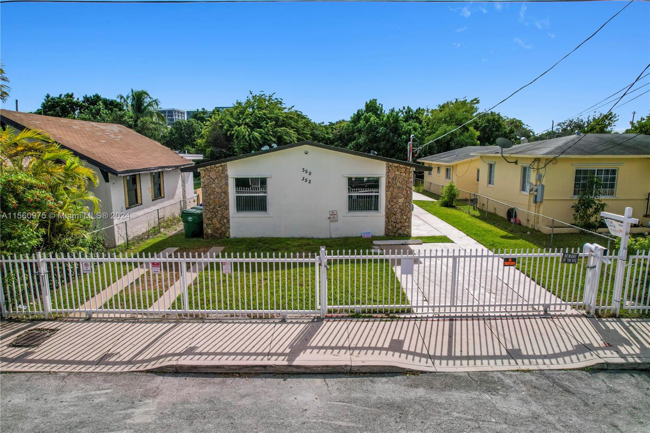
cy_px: 216
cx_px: 325
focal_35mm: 22
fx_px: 397
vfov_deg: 57.2
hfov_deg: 78.6
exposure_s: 1/6400
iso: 140
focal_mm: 8.38
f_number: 2.8
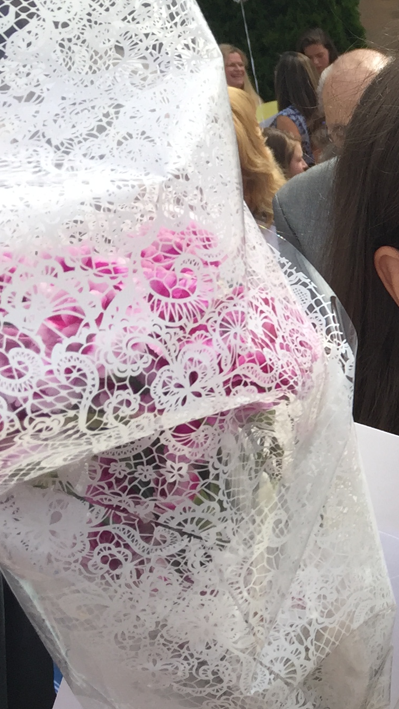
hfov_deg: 13.6
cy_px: 446
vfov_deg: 27.4
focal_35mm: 77
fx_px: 1449
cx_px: 778
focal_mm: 4.15
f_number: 2.2
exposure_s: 1/1163
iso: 32
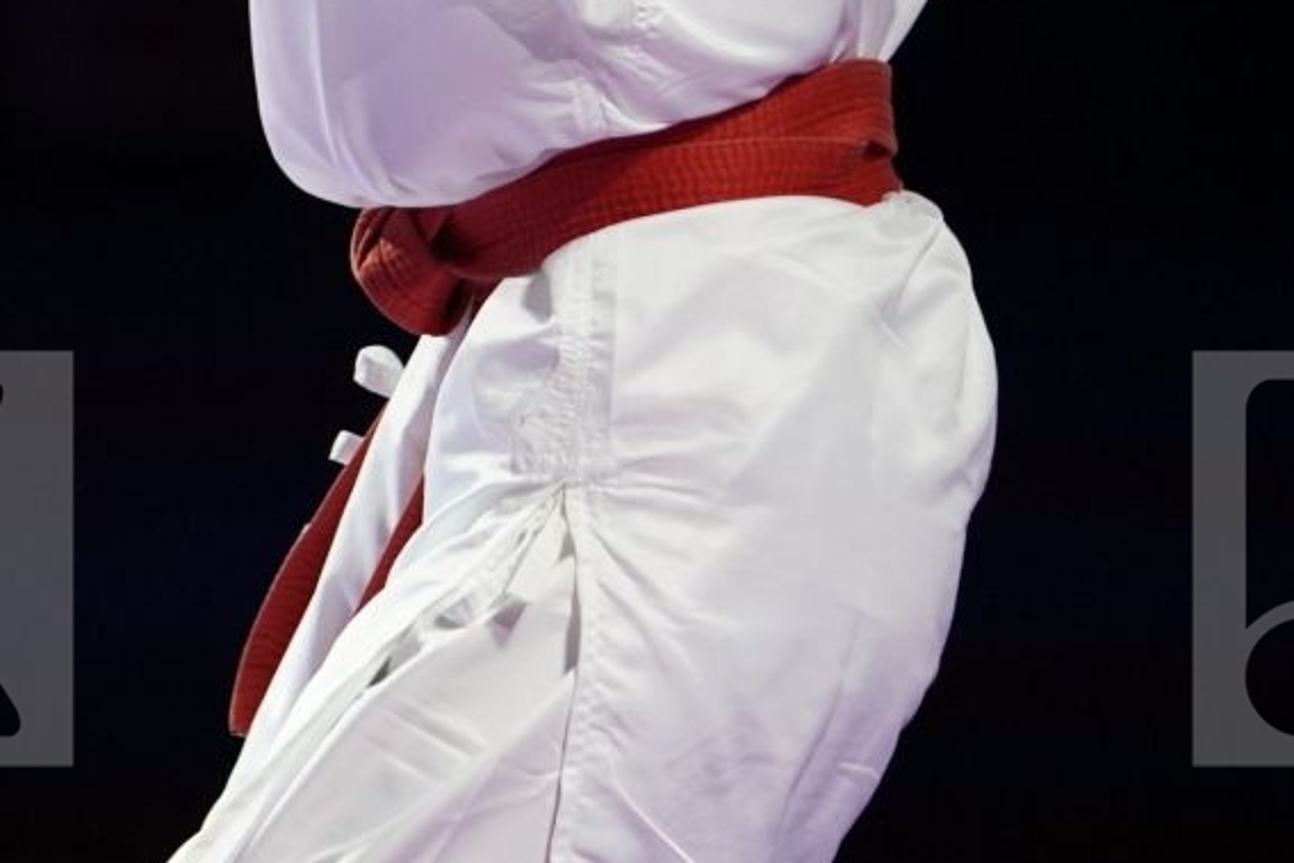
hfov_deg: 3.2
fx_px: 22793
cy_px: -250
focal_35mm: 634
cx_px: -139
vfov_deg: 2.2
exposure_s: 1/1000
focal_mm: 200
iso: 2500
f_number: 2.8
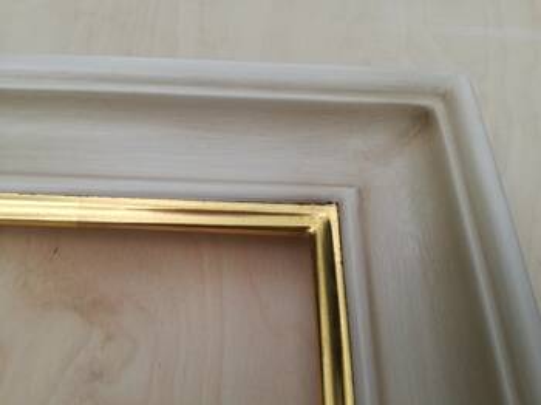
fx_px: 422
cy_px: 202
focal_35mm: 27
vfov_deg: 51.3
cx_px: 270
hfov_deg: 65.4
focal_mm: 3.79
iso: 50
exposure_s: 1/968
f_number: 2
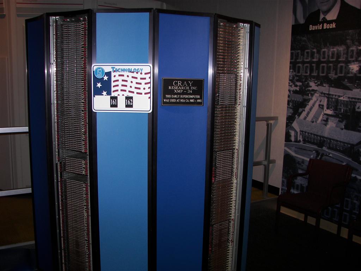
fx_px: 375
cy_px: 136
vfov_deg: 39.7
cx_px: 180
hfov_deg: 51.4
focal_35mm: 36
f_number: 2.8
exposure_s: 1/30
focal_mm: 6
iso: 64
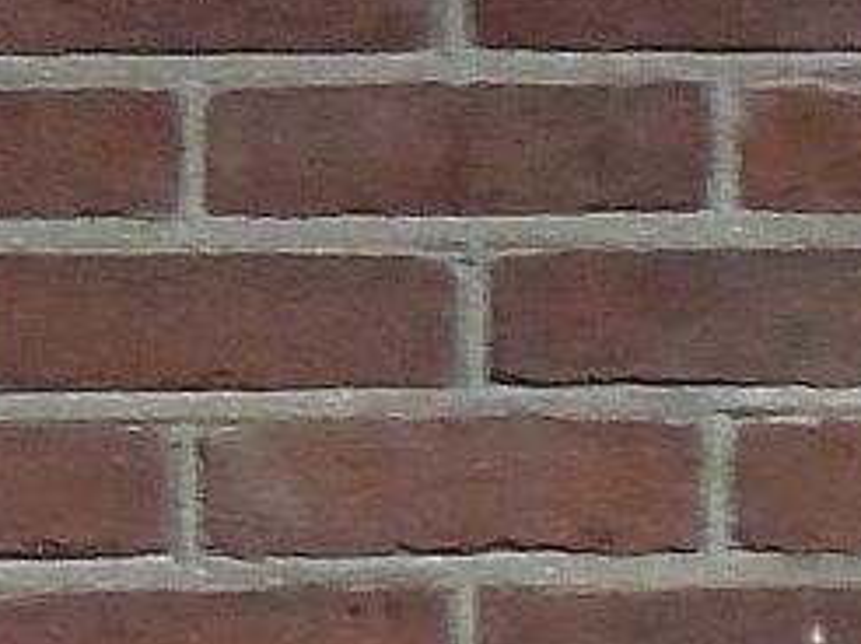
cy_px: 88
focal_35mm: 2599
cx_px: -822
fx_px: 64582
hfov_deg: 0.8
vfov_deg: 0.6
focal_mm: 49.2
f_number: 4.9
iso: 160
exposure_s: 1/60
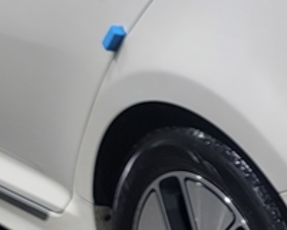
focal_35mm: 125
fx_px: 1062
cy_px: 112
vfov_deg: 12.3
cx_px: 370
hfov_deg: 14.7
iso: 25
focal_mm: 7
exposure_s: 1/120
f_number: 1.8
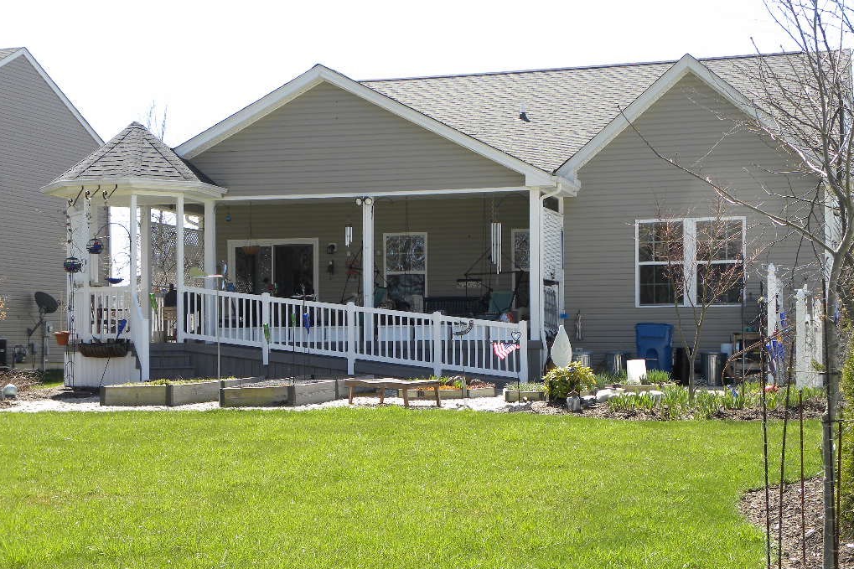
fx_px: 1636
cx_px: 426
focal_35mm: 69
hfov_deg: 29.2
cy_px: 321
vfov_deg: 19.7
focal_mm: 11.8
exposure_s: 1/165
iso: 64
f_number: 4.5
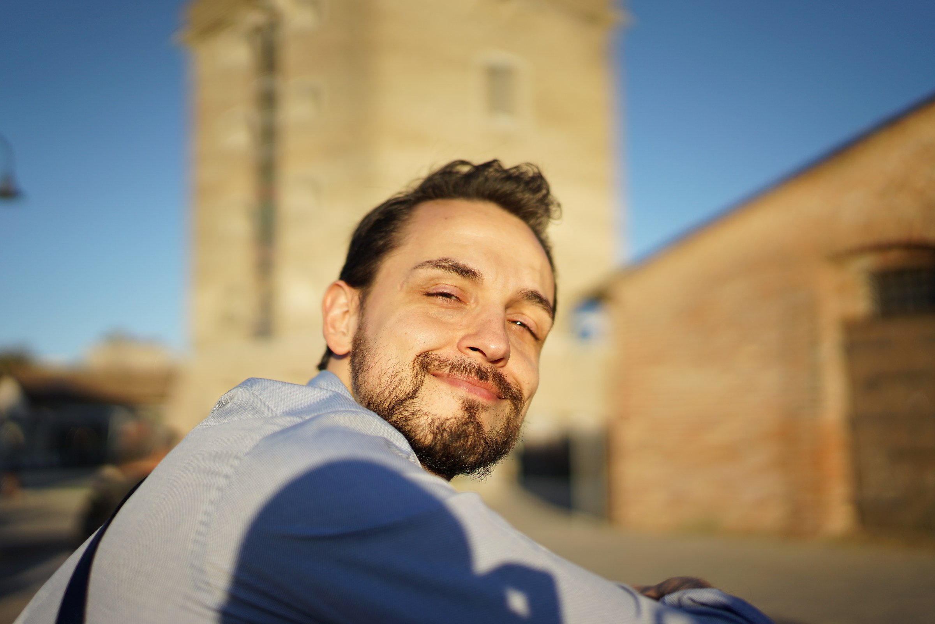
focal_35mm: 40
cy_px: 312
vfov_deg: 33.4
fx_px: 1039
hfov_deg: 48.5
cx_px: 468
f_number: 1.2
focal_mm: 40
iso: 100
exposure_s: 1/8000
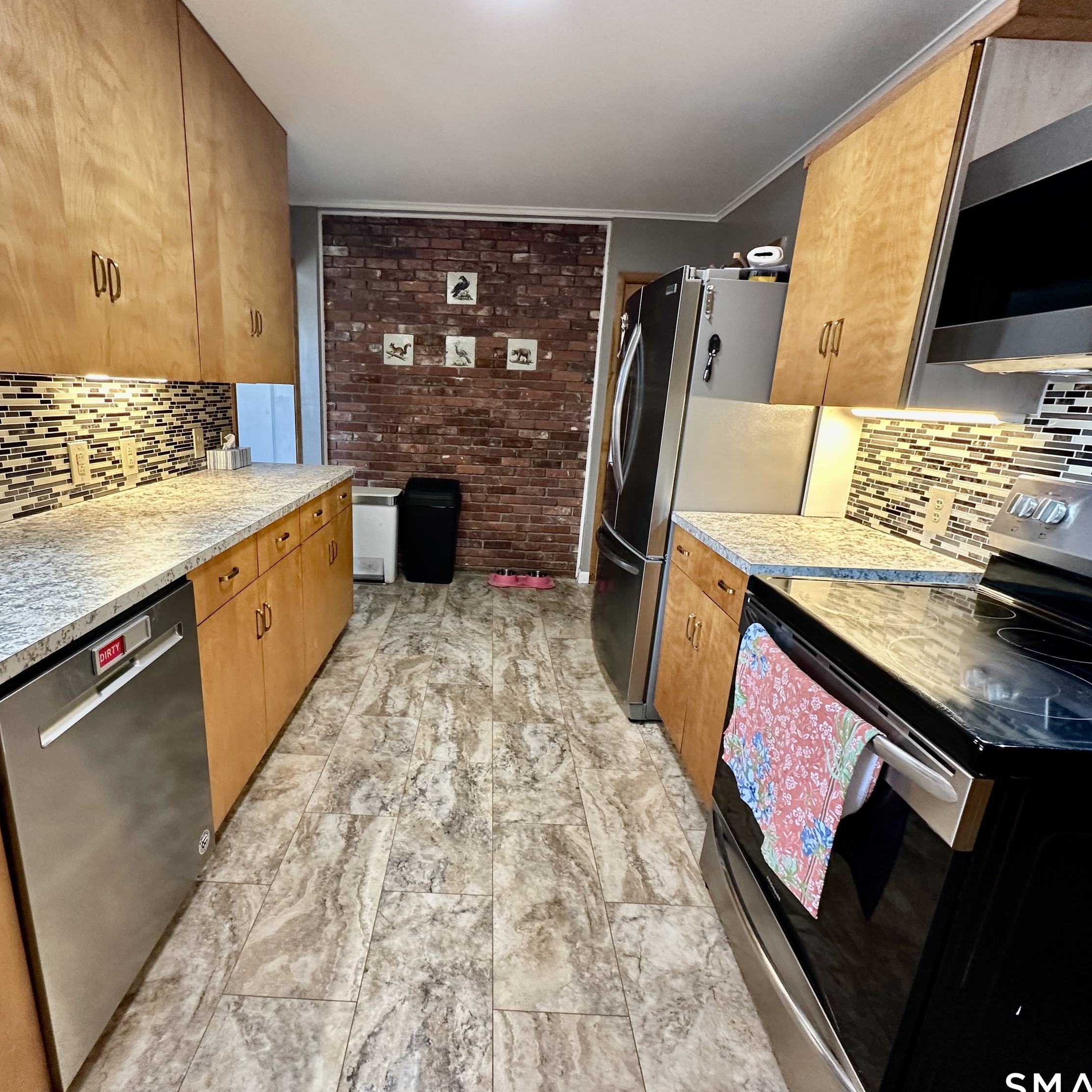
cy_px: 550
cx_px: 478
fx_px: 607
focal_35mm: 17
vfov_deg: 84.0
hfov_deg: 83.6
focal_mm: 2.22
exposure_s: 1/60
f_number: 2.2
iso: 250
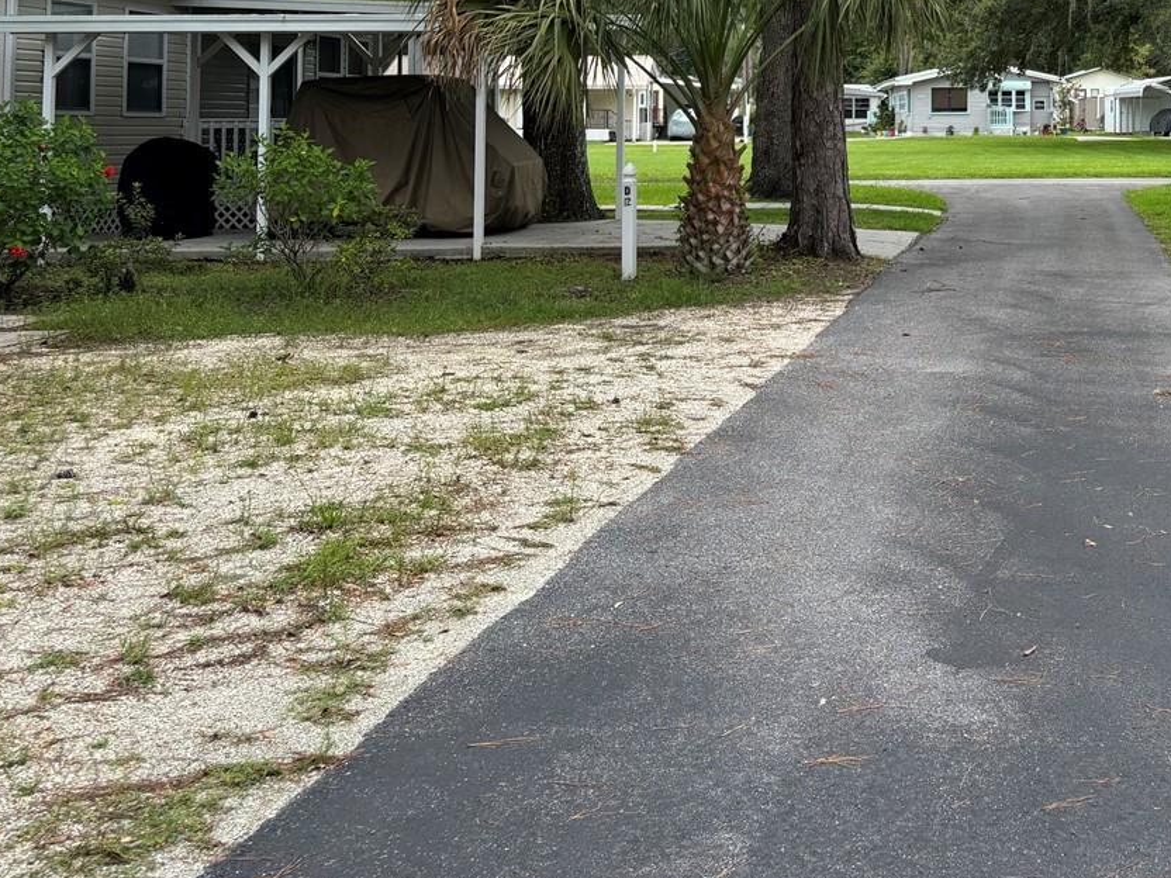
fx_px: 1691
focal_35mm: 50
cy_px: 44
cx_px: 1042
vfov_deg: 27.7
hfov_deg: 36.0
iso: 50
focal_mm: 5.96
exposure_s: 1/1220
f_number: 1.6
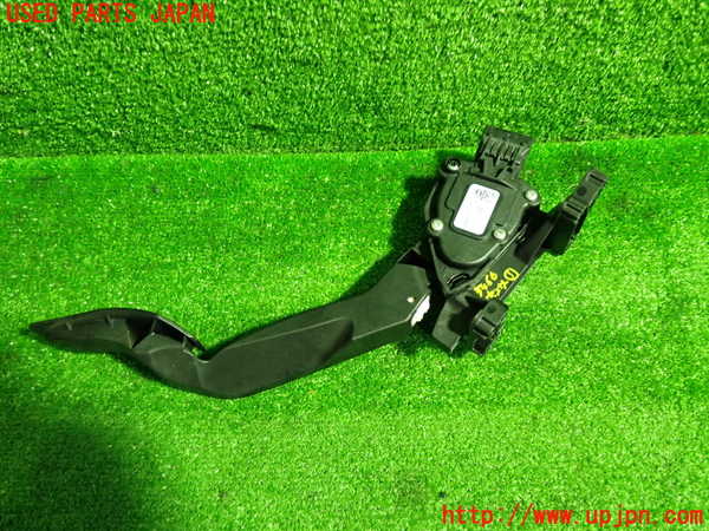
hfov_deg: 60.0
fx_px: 614
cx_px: 354
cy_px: 266
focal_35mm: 30
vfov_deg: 46.8
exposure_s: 1/30
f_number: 2.3
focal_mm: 5.4
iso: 640
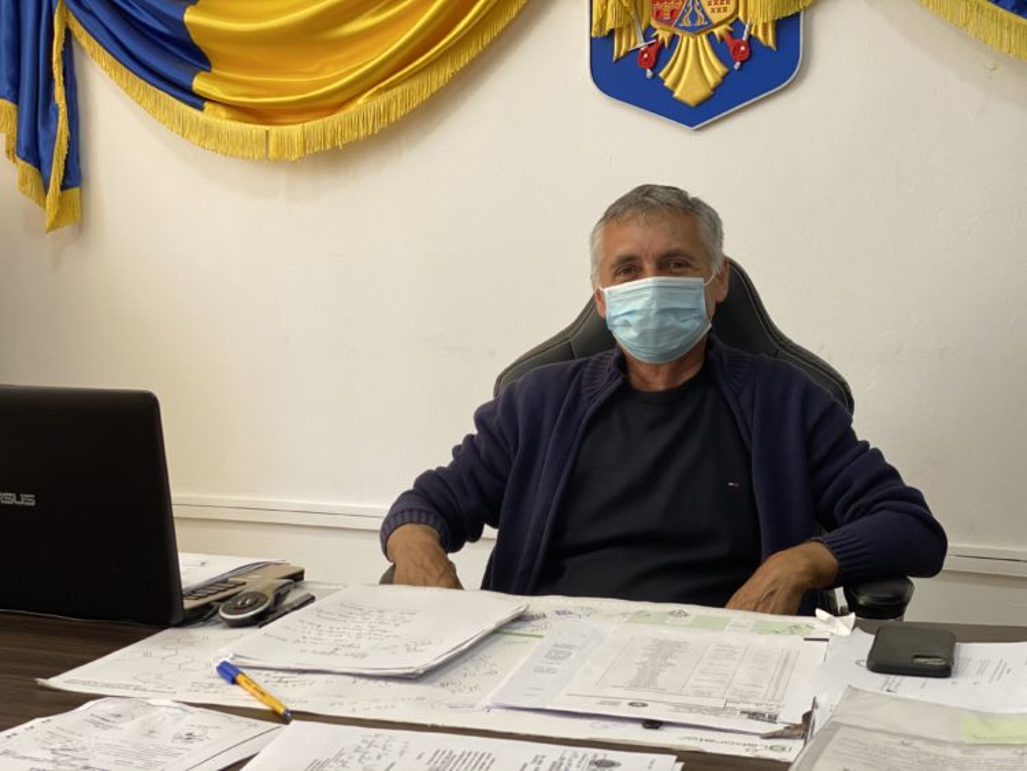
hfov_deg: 36.8
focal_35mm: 52
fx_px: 1543
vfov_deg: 28.0
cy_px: 386
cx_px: 514
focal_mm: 6
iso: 125
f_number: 2
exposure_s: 1/122
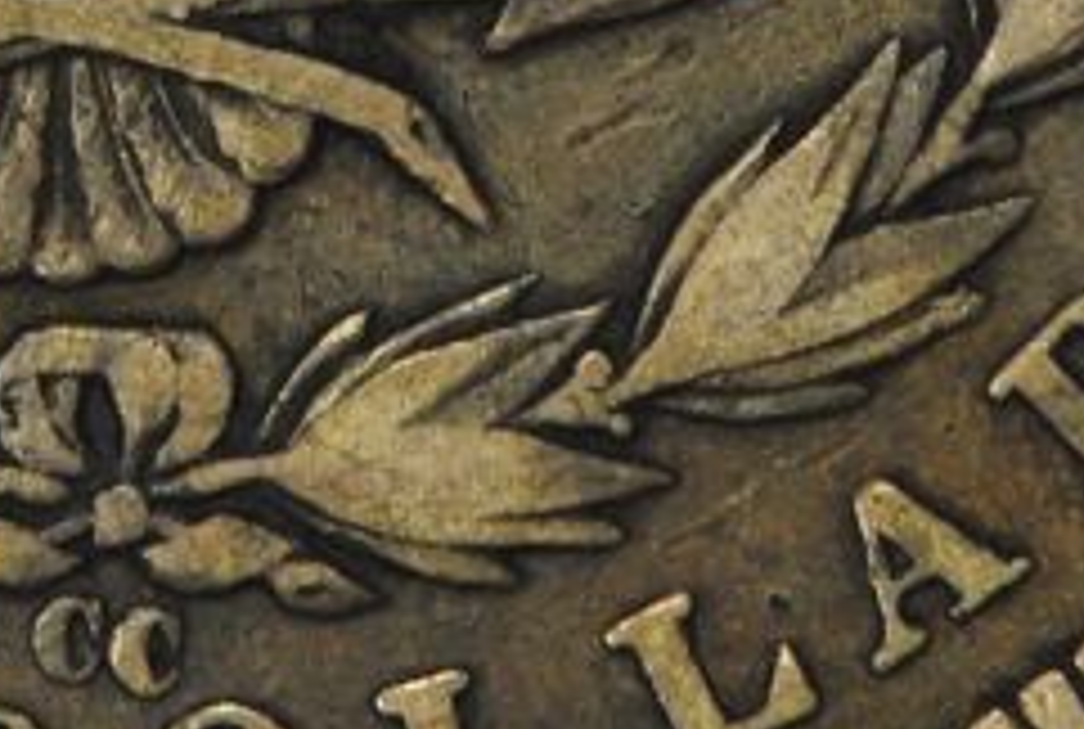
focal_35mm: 1342
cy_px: -623
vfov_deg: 1.0
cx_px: 328
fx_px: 40509
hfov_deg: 1.5
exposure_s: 1/80
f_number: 4.2
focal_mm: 180
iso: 400
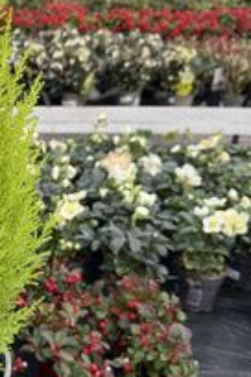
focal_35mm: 55
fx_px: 575
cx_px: -57
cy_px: 190
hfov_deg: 22.5
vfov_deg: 36.2
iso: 80
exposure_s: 1/461
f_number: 1.78
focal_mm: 6.76
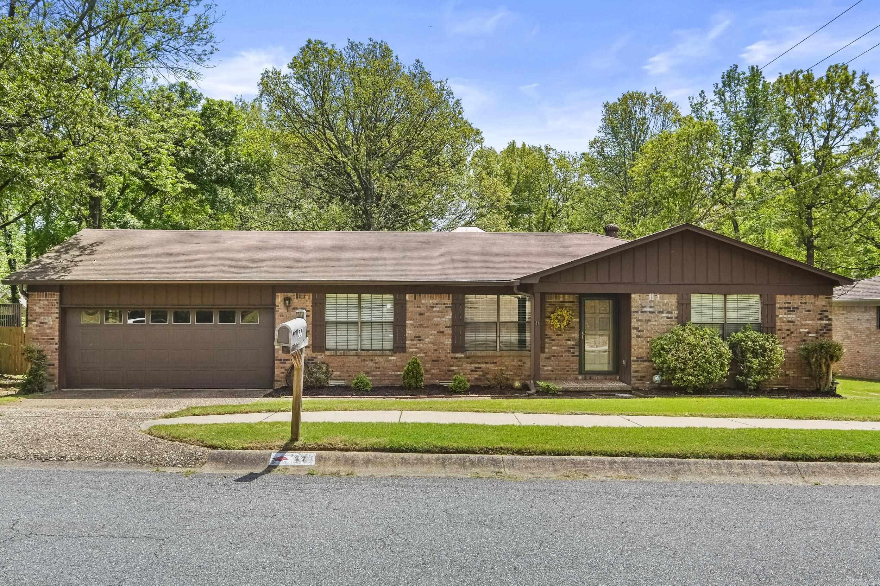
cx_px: 440
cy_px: 293
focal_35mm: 33
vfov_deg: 40.0
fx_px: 807
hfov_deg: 57.2
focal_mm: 21.9
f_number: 8
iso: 400
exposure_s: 1/200
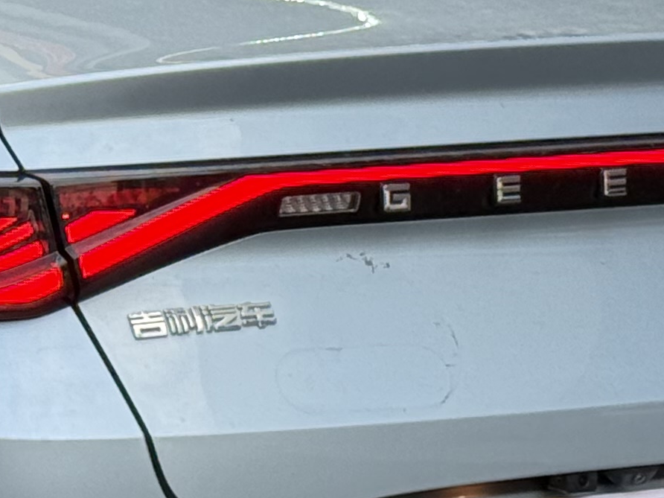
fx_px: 4162
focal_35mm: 217
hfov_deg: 9.0
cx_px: -54
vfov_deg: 6.8
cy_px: 77
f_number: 1.78
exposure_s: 1/225
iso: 100
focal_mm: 6.76
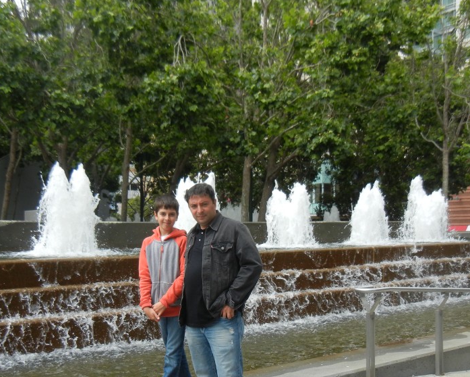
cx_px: 218
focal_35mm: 43
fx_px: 598
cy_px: 236
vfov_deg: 34.7
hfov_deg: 42.9
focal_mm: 5.4
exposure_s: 1/654
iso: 160
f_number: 3.5
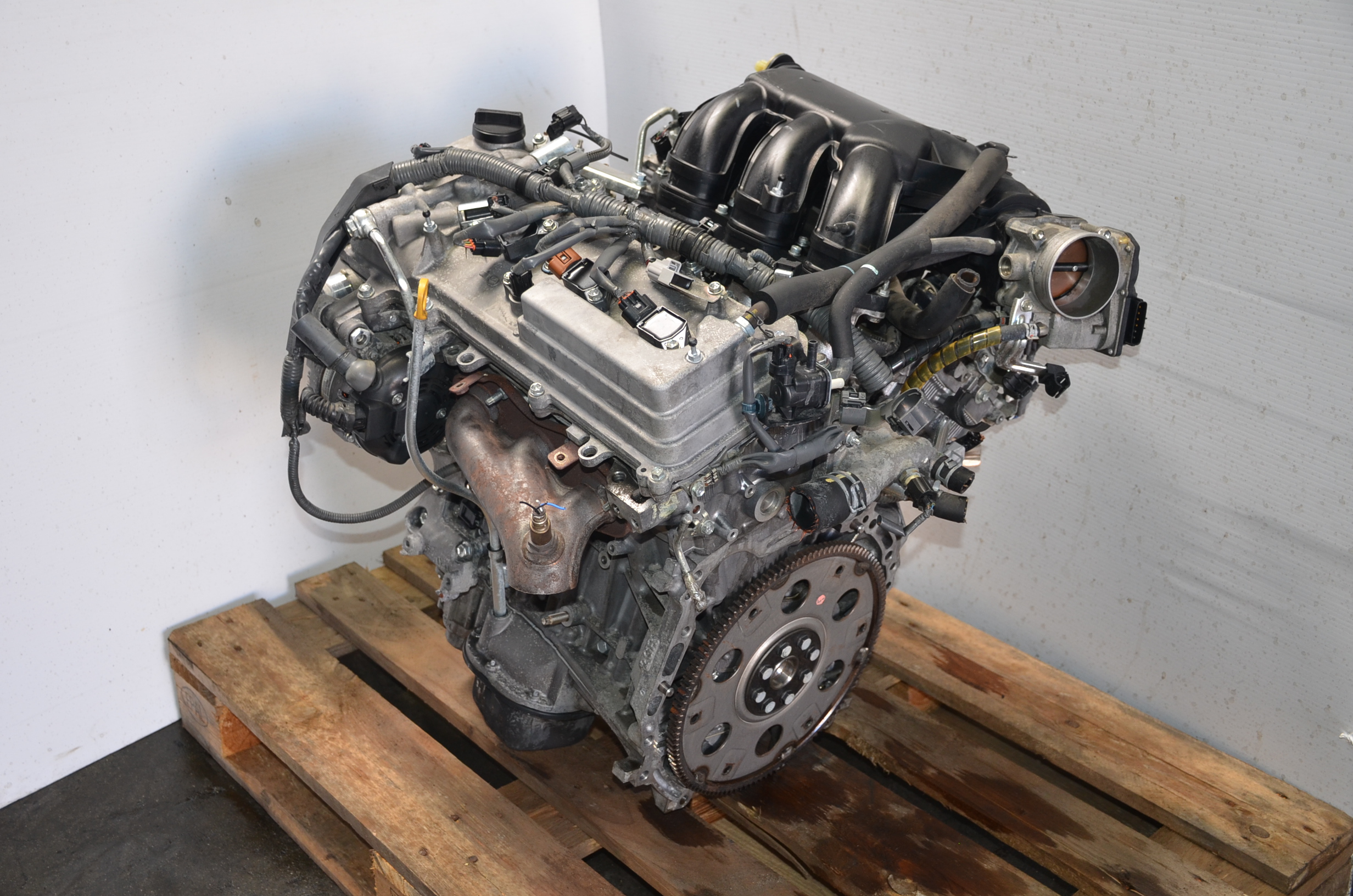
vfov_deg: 32.9
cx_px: 676
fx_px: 1519
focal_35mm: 40
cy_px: 448
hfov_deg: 48.0
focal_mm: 27
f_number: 4
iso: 500
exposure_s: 1/60
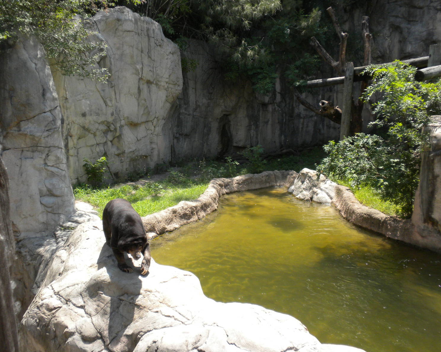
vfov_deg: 38.2
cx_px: 204
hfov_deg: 46.8
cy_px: 176
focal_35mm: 39
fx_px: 509
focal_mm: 6.6
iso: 122
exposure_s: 1/641
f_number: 3.5
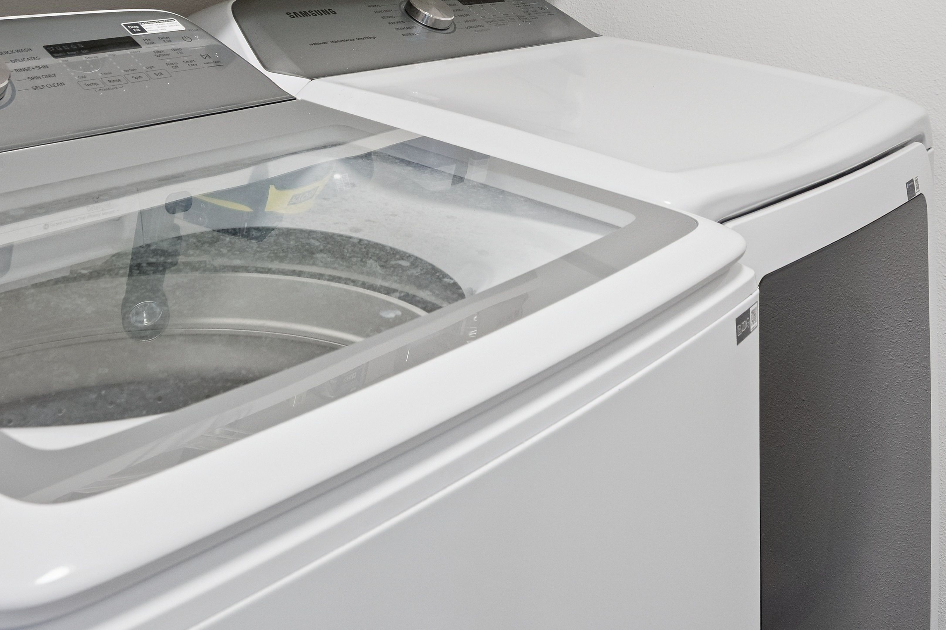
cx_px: 445
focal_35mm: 47
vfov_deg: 26.2
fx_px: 1242
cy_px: -73
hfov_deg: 41.7
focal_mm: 18.5
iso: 500
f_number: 8
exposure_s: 1/40
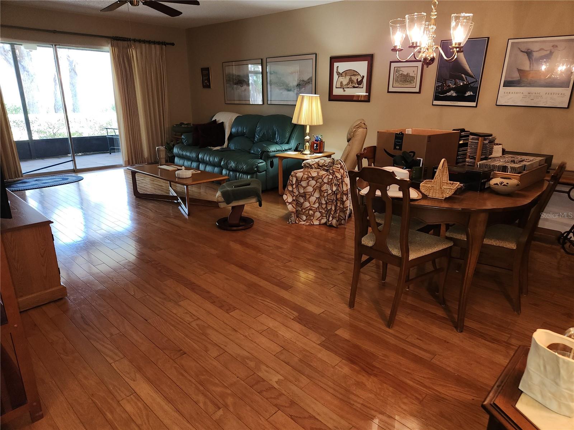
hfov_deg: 73.9
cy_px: 215
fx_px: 381
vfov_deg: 58.9
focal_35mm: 23
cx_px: 287
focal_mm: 5.4
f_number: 1.8
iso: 100
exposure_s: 1/24
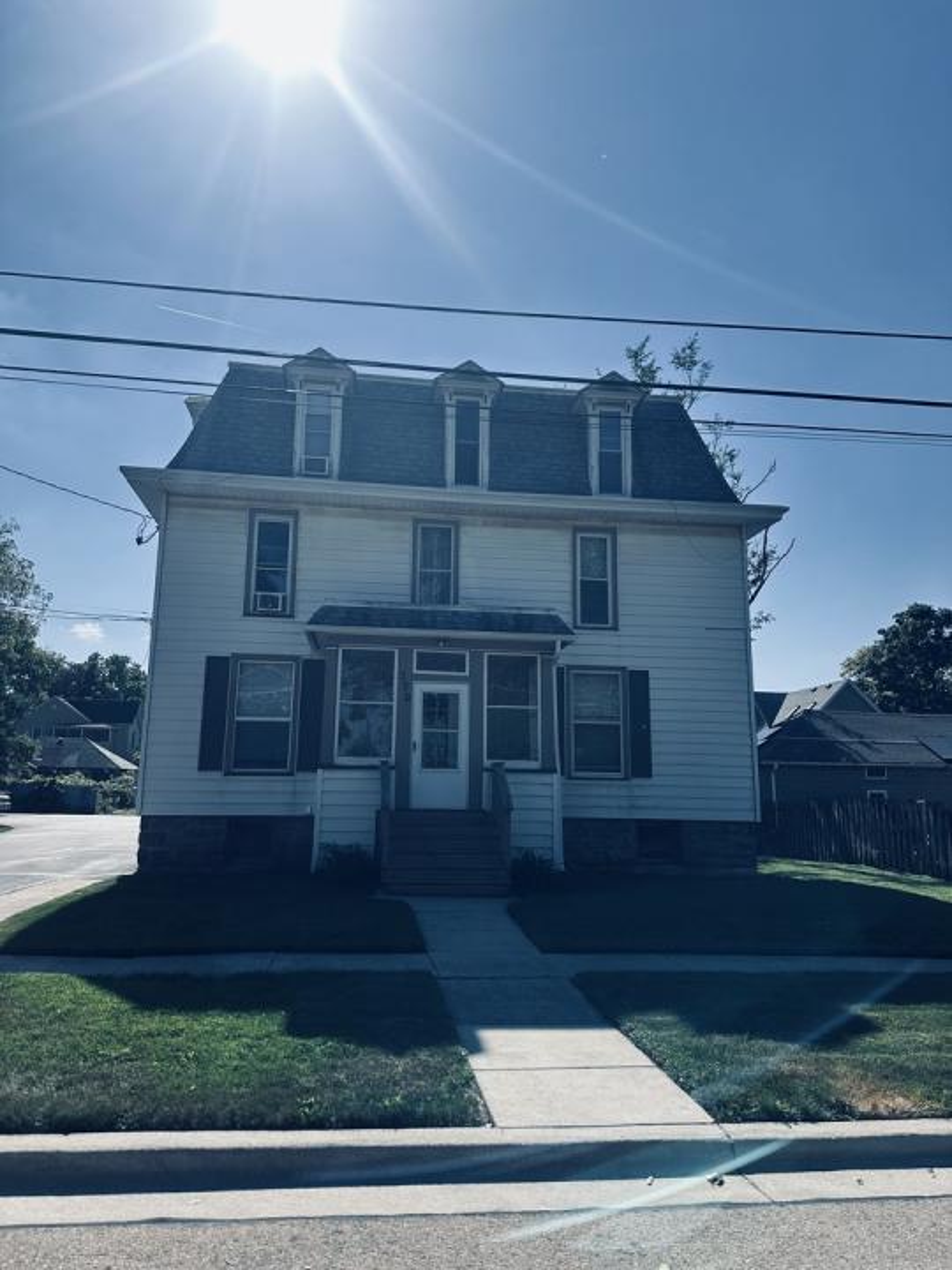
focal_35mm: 24
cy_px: 635
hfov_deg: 56.8
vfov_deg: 71.6
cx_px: 476
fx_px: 880
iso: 80
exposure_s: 1/7576
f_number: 1.78
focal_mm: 6.86
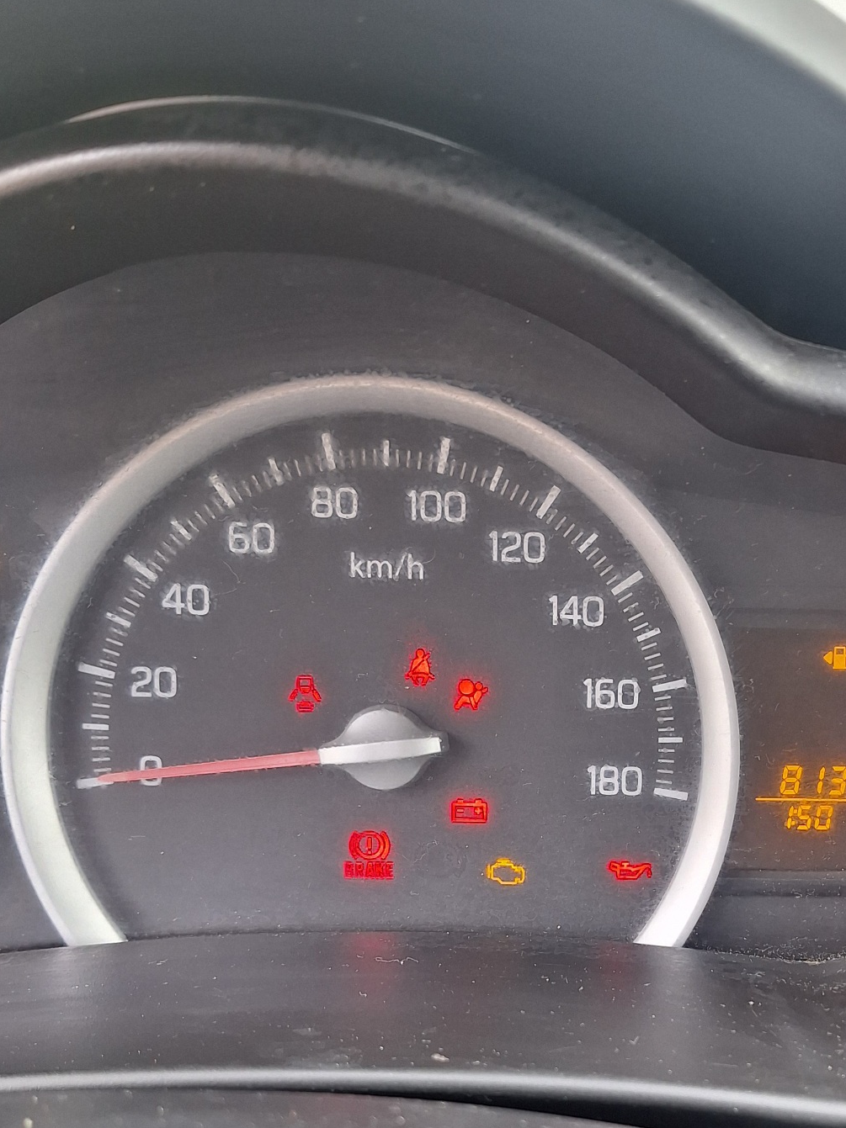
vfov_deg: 43.7
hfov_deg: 33.3
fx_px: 1369
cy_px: 808
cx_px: 677
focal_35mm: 42
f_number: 1.8
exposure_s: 1/100
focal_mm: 5.54
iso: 40
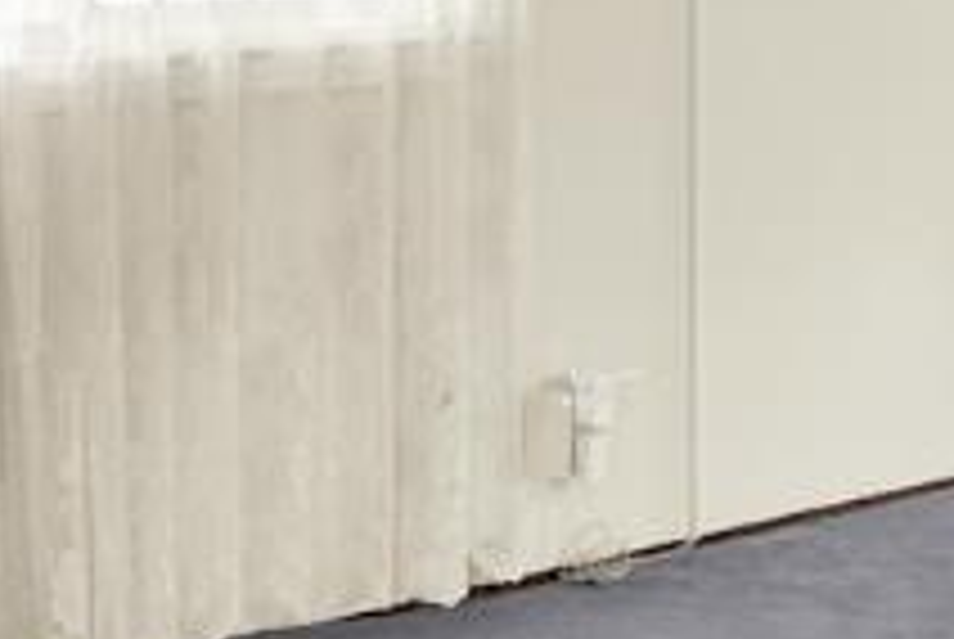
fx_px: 2627
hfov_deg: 20.4
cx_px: 734
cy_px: -148
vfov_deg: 13.5
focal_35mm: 99
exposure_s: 1.6
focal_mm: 14
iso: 100
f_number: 14
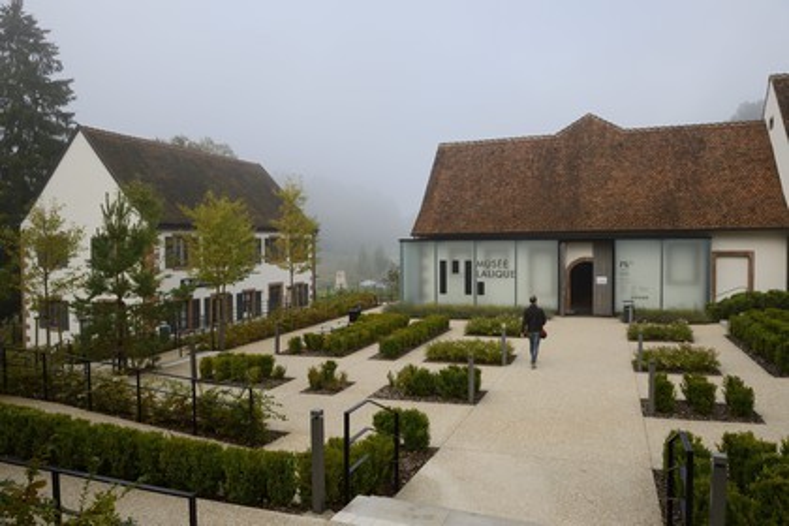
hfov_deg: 73.7
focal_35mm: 24
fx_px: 526
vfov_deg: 53.1
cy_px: 263
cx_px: 394
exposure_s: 1/320
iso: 200
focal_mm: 24
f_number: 8
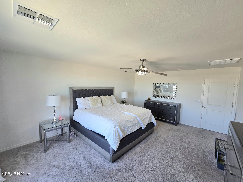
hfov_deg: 106.2
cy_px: 91
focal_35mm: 13
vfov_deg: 89.9
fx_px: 91
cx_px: 122
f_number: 2.2
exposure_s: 1/60.2
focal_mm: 2.2
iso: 100
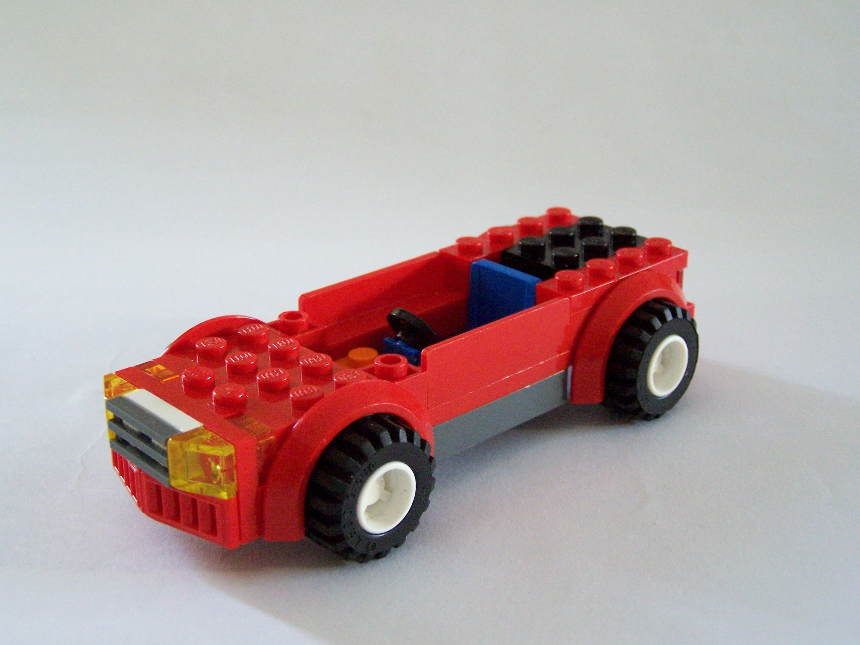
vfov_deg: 26.1
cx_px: 430
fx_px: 1391
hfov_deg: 34.3
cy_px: 322
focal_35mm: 56
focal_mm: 9.3
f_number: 3.1
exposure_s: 1/20
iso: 400
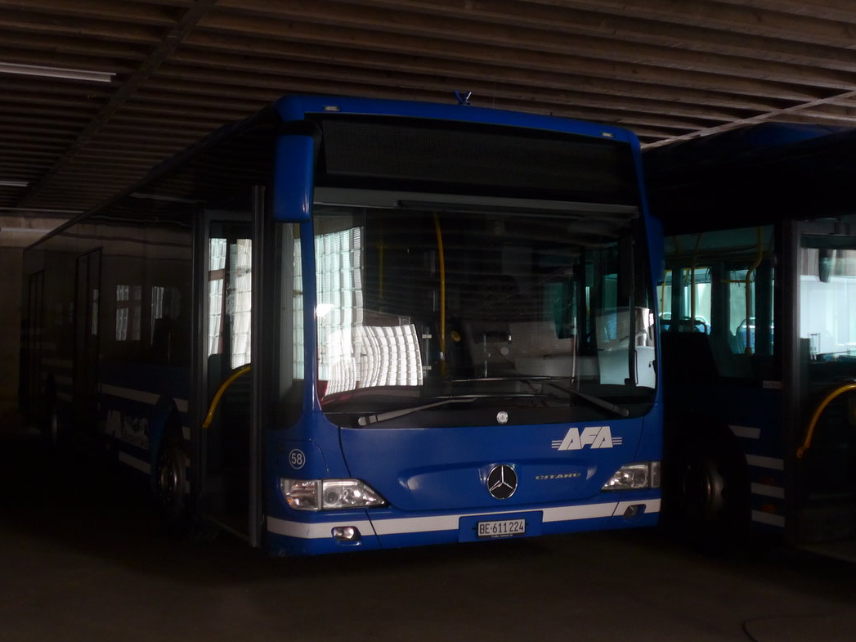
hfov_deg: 40.4
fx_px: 1162
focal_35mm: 47
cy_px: 281
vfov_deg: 30.8
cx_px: 415
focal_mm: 8.4
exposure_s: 1/8
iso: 640
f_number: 2.6
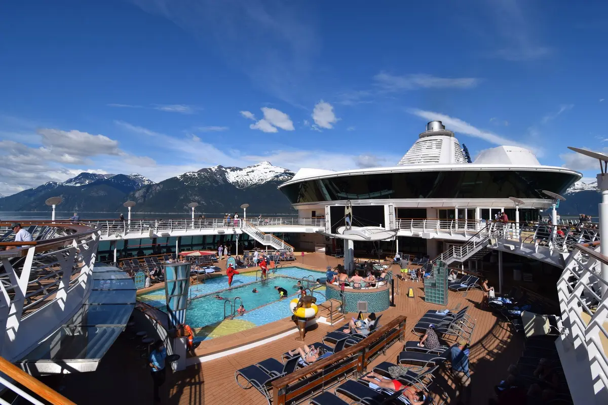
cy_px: 202
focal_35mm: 16
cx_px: 304
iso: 200
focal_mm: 11
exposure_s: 1/500
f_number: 11
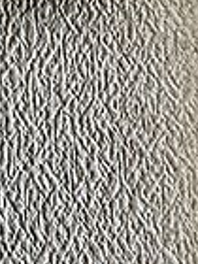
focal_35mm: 120
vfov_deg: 14.6
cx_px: -94
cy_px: -200
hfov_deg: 11.8
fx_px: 915
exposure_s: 1/50
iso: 50
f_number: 1.8
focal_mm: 3.99
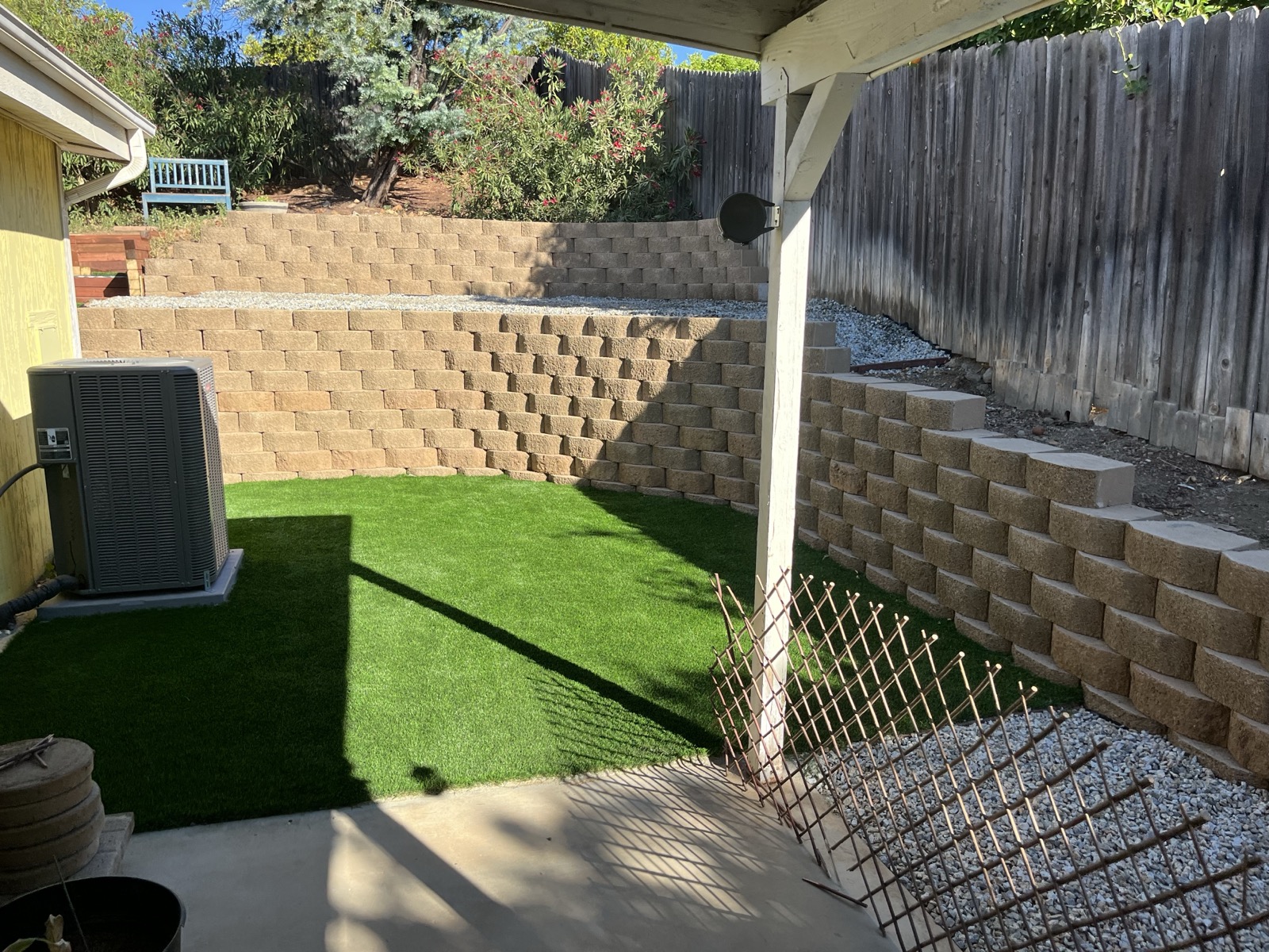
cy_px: 476
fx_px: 953
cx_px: 634
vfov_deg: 53.1
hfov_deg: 67.3
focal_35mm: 26
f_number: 1.6
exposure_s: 1/1441
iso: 50
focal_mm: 5.1
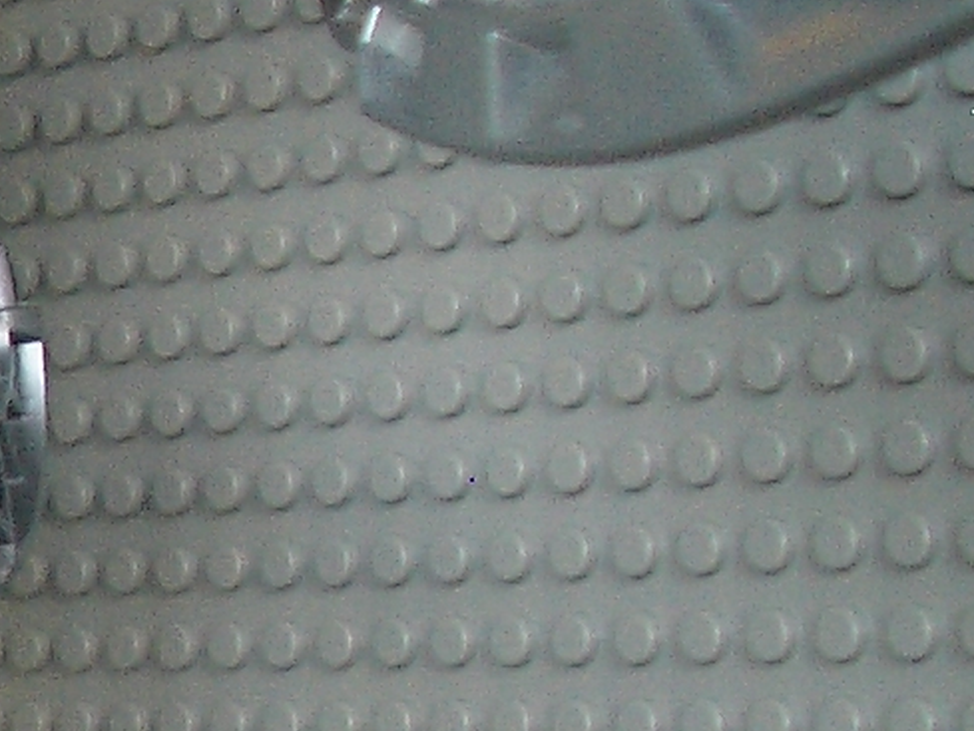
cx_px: -1097
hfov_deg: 10.7
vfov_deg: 9.0
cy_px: 655
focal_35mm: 165
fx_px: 4644
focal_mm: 5.8
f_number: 2.6
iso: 100
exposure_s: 1/80
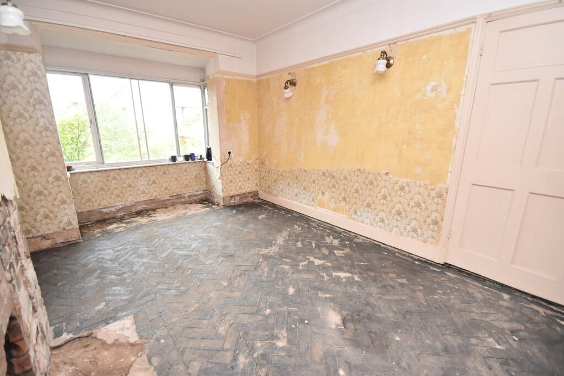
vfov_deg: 77.3
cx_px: 282
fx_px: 235
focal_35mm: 15
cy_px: 188
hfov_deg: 100.4
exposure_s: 1/160
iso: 800
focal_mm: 10
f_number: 4.5
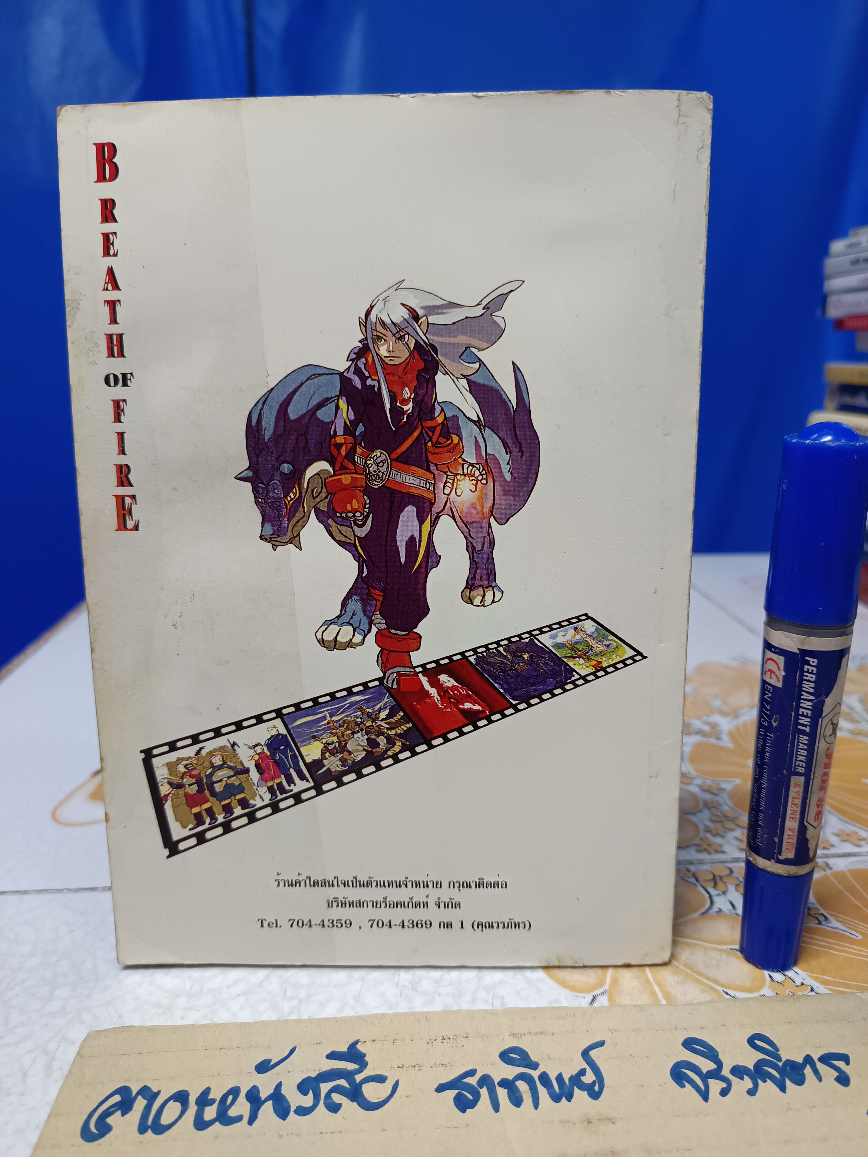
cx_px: 434
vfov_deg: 71.6
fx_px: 802
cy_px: 578
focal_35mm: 24
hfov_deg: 56.8
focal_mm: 5.31
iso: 968
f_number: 1.7
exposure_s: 1/25
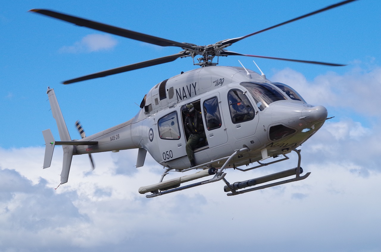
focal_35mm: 127
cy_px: 126
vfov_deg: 10.7
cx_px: 190
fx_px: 1341
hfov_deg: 16.2
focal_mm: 85
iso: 640
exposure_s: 1/1250
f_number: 10
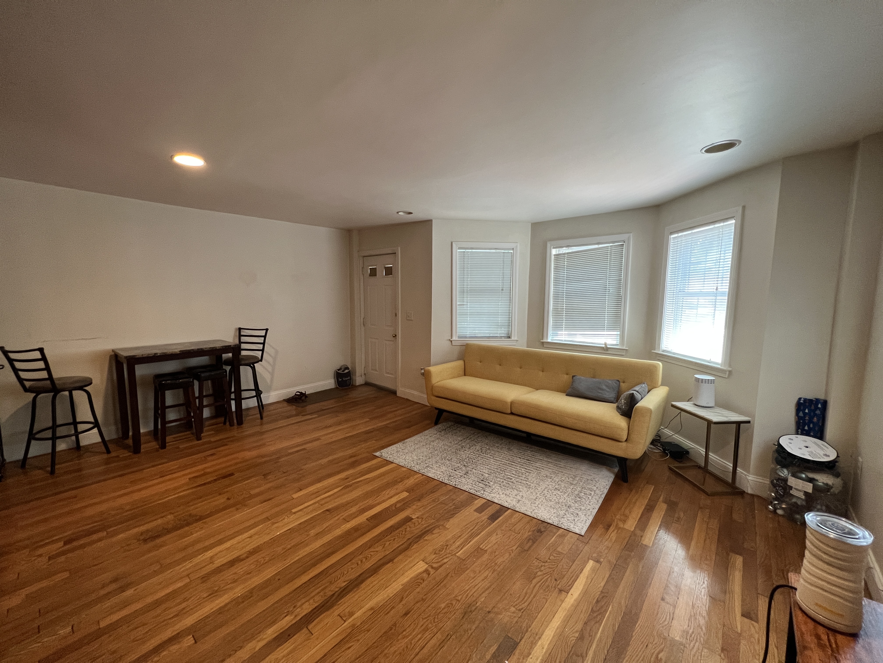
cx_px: 442
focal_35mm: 13
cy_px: 332
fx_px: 332
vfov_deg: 89.9
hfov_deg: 106.2
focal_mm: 1.57
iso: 250
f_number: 1.8
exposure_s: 1/60
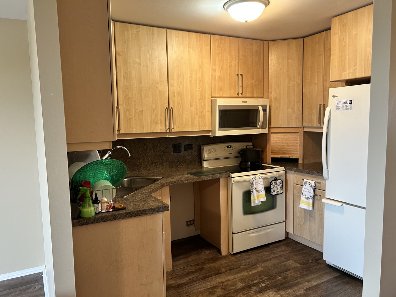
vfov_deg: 53.1
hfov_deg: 67.3
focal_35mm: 26
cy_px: 148
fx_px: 297
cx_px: 198
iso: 125
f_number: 1.5
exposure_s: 1/60
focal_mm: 5.7
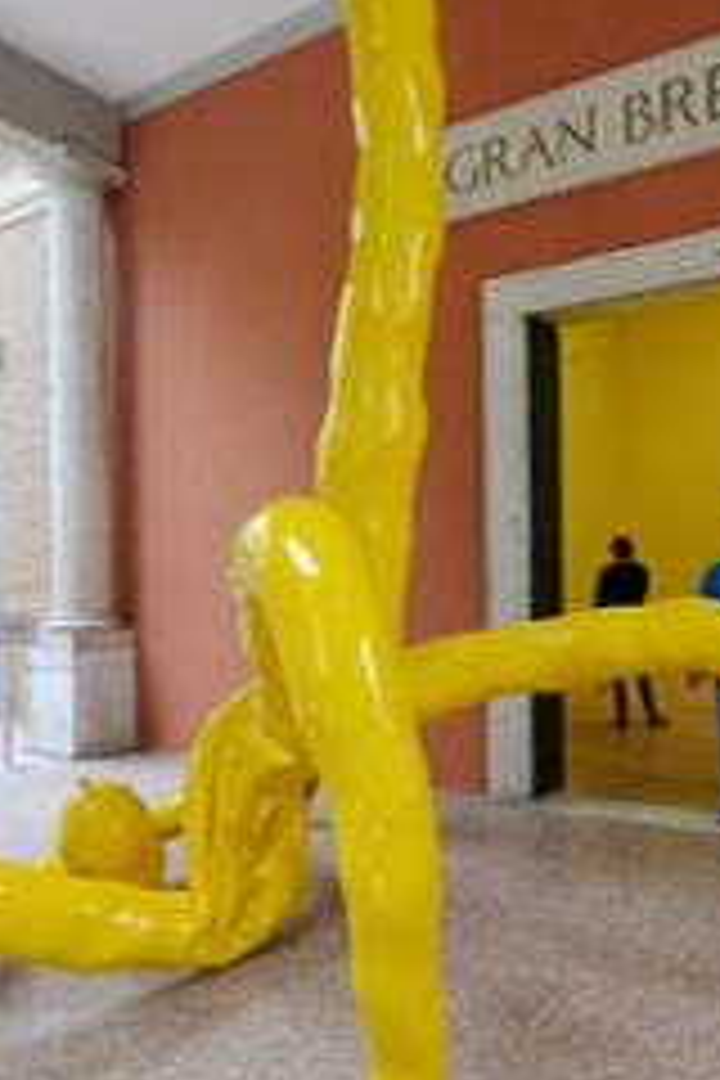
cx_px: 482
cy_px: 567
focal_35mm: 28
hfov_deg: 45.7
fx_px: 840
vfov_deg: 65.4
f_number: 11
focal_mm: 16
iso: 1600
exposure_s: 1/160
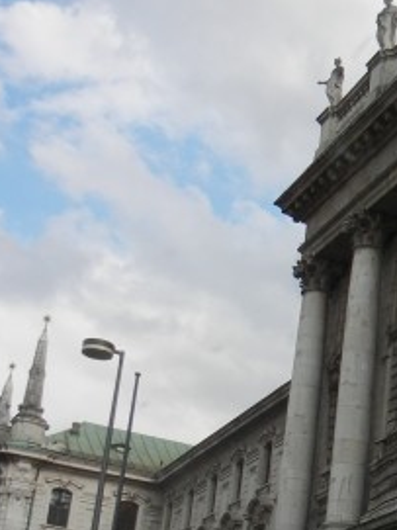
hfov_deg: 16.8
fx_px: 1301
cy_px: 417
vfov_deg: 22.7
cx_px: 432
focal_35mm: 85
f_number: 3.5
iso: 160
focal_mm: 5.4
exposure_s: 1/895
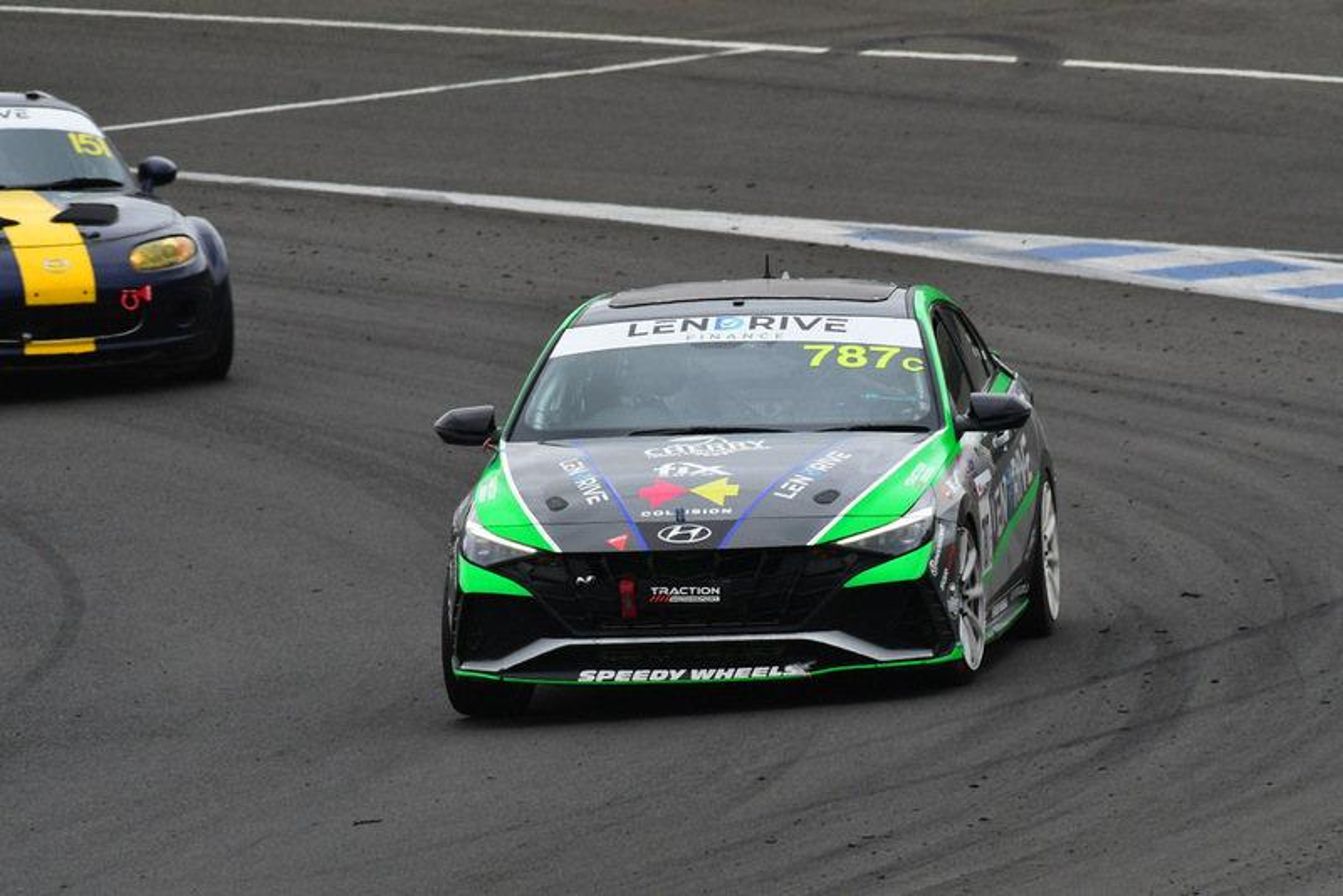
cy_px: 448
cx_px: 672
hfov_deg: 2.7
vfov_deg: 1.8
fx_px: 27988
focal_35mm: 750
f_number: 11
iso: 800
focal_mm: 500
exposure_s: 1/640
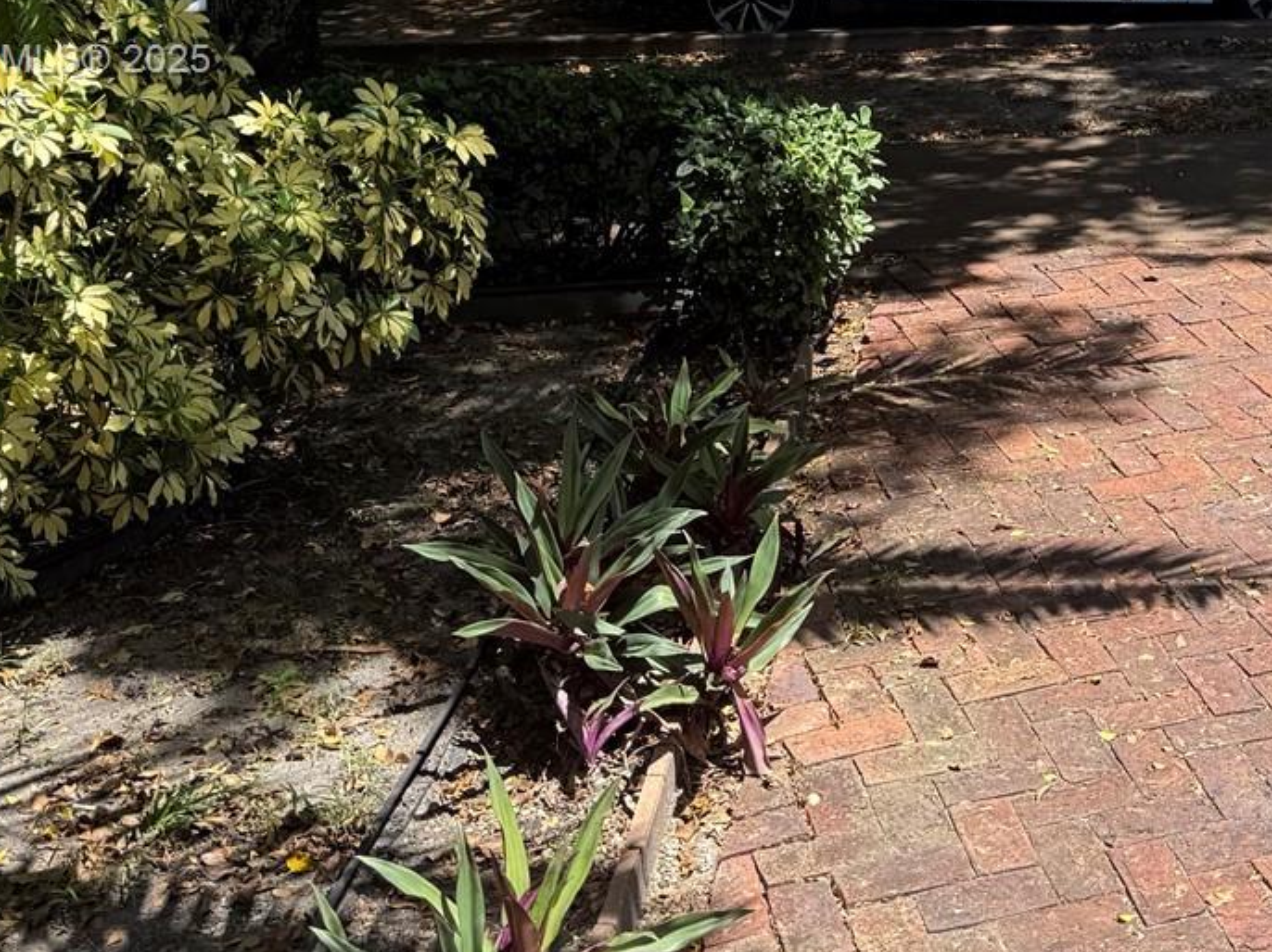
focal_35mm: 56
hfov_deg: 32.9
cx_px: 1101
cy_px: 63
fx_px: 2057
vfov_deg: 25.2
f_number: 1.78
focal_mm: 6.76
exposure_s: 1/1361
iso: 80
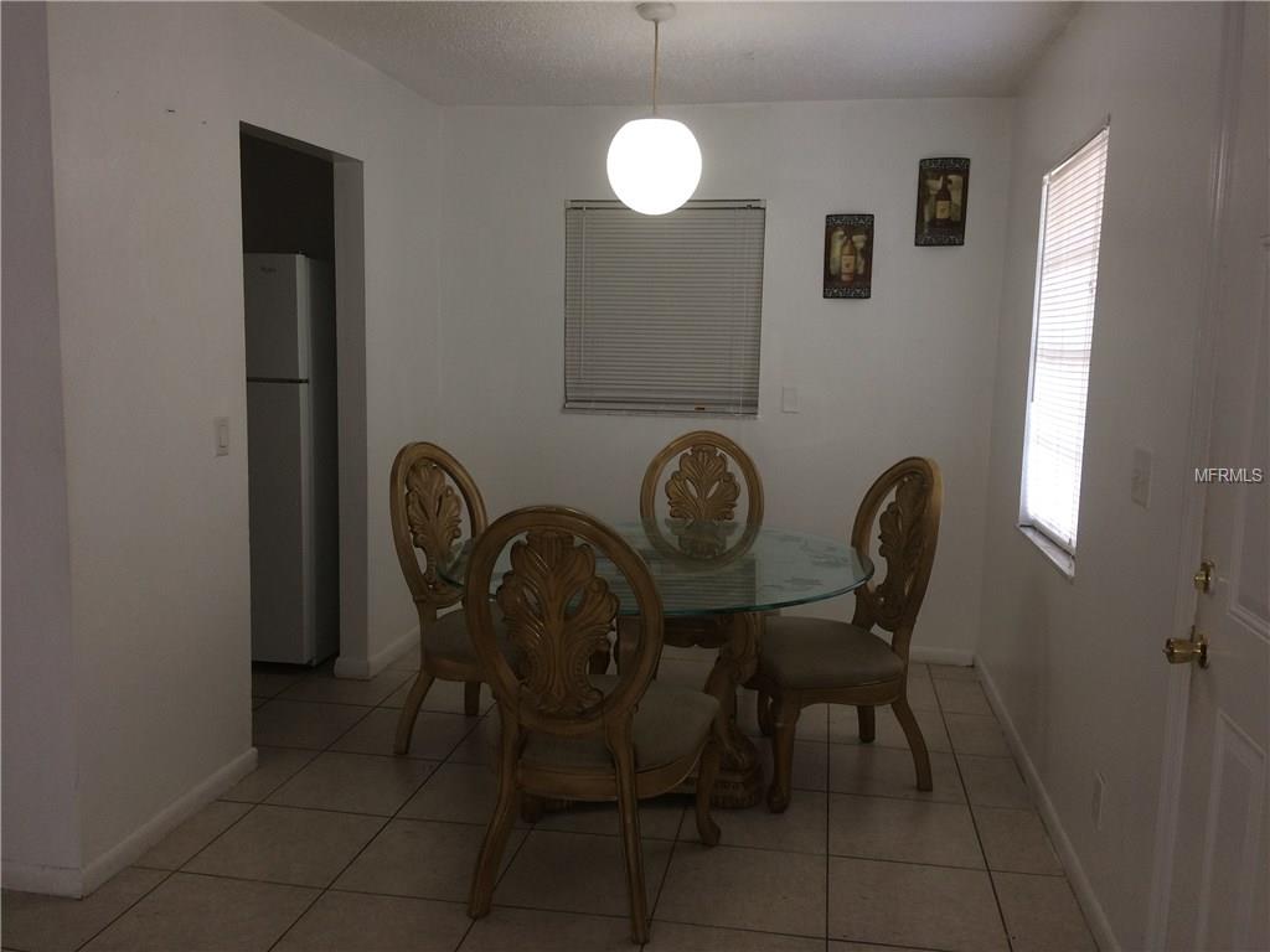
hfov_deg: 61.7
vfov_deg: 48.2
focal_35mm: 29
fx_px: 1064
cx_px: 635
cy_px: 476
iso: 64
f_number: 2.2
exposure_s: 1/30
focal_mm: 4.15
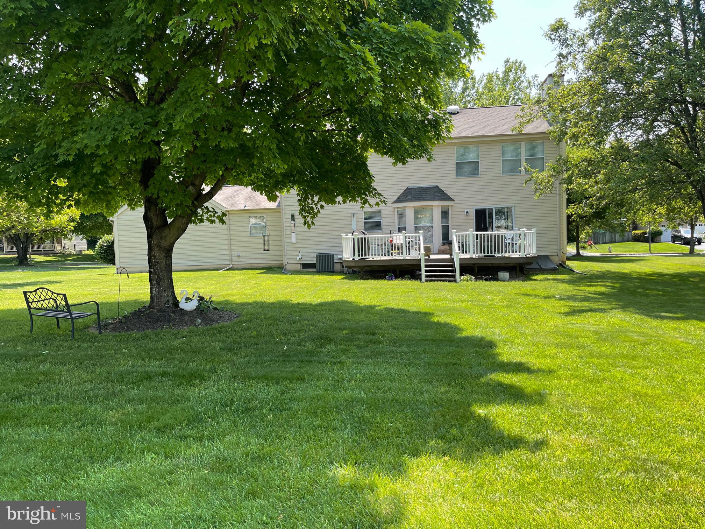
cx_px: 352
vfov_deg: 53.1
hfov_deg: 67.3
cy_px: 264
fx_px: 530
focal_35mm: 26
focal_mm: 5.1
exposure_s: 1/649
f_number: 1.6
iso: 32
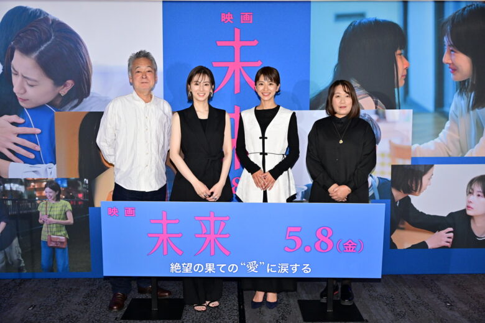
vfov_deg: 34.2
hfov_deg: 49.6
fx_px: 525
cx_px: 242
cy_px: 162
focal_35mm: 39
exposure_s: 1/200
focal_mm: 39
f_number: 5
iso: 1600
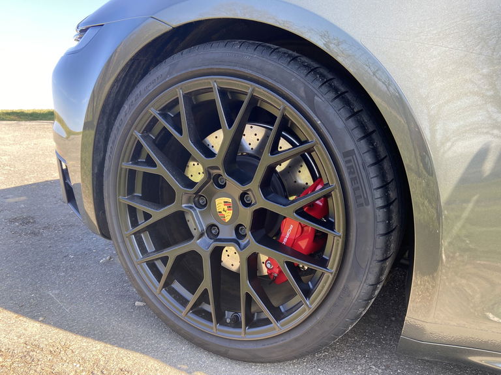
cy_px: 188
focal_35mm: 26
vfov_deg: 53.1
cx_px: 250
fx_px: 376
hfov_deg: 67.3
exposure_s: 1/158
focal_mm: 4.25
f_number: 1.8
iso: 32
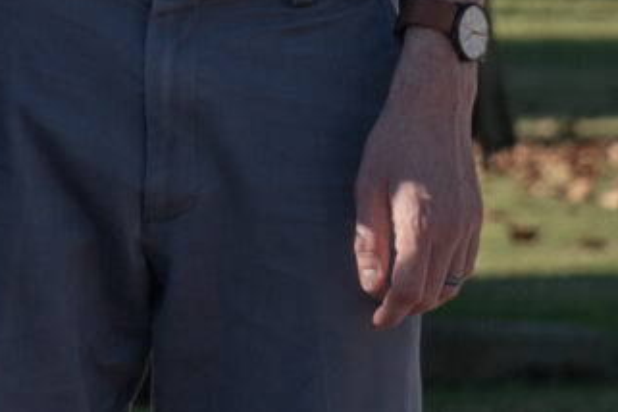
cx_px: -828
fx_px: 17234
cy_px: 18
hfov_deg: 2.0
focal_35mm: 1004
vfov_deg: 1.4
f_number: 8
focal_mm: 126
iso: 125
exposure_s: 1/200
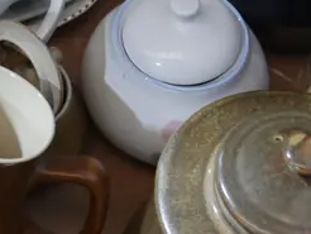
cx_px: 33
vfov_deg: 9.8
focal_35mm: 150
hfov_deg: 13.0
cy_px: 2
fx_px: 1349
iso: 1600
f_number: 4
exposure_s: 1/60
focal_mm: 18
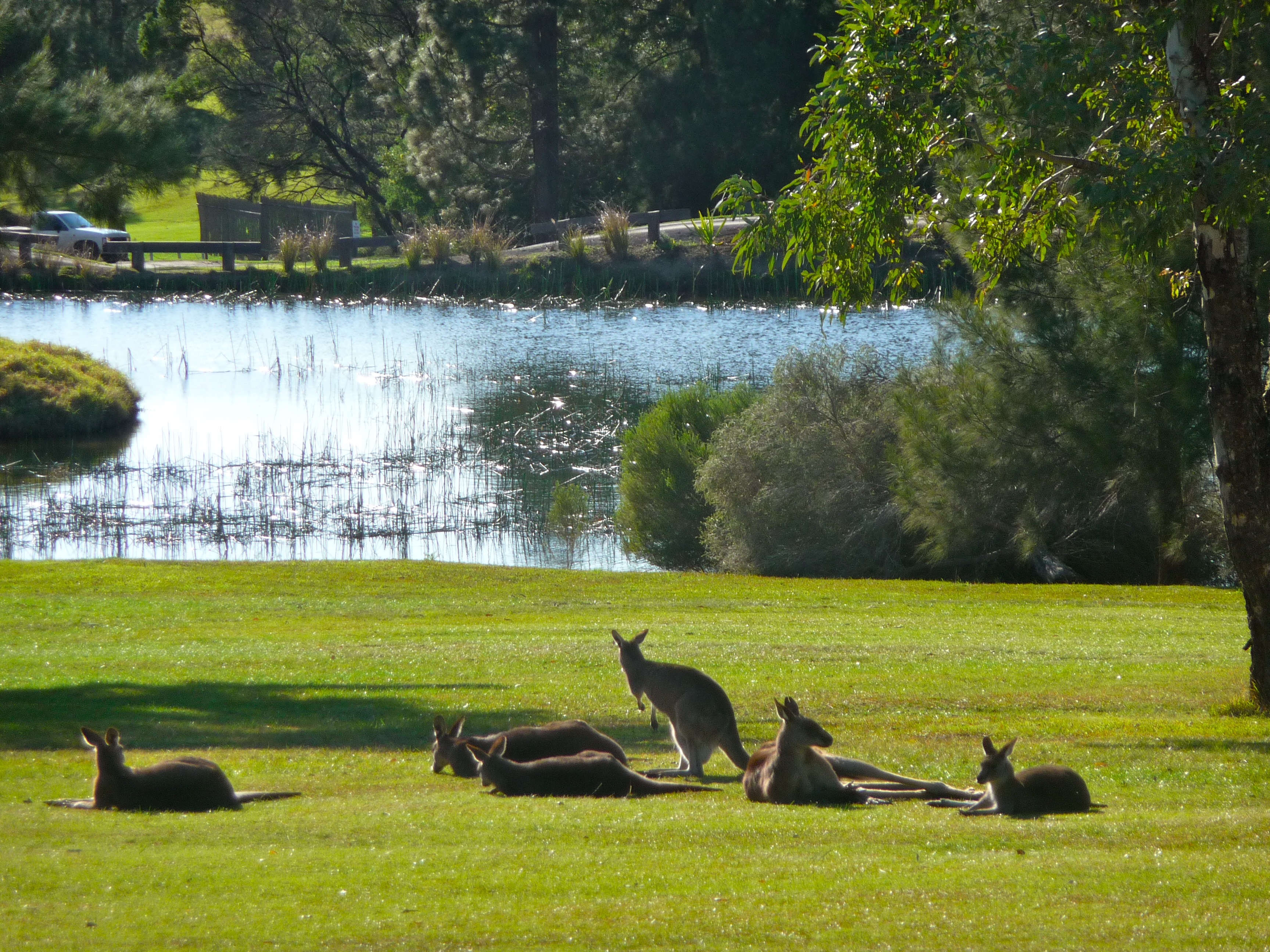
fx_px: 10273
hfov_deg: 7.1
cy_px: 476
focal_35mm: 280
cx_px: 635
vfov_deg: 5.3
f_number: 4.9
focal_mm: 47
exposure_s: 1/320
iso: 100
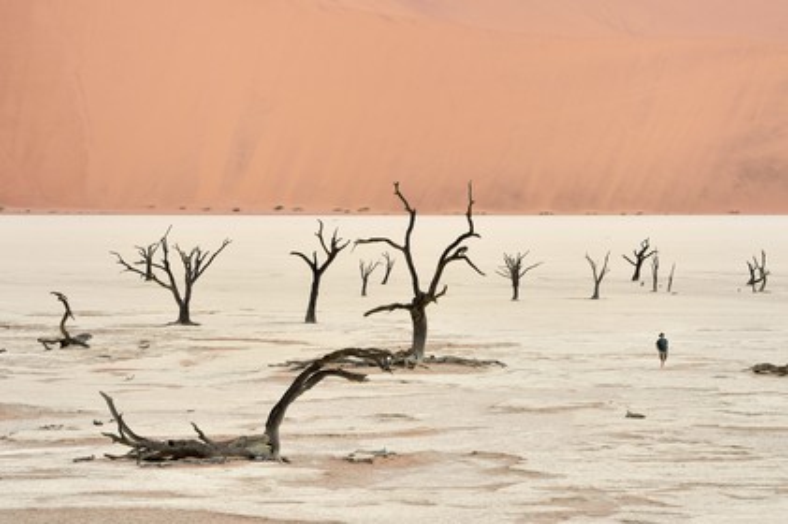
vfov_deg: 6.9
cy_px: 262
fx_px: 4374
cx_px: 394
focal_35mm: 200
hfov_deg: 10.3
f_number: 9
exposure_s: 1/250
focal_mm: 200
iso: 400
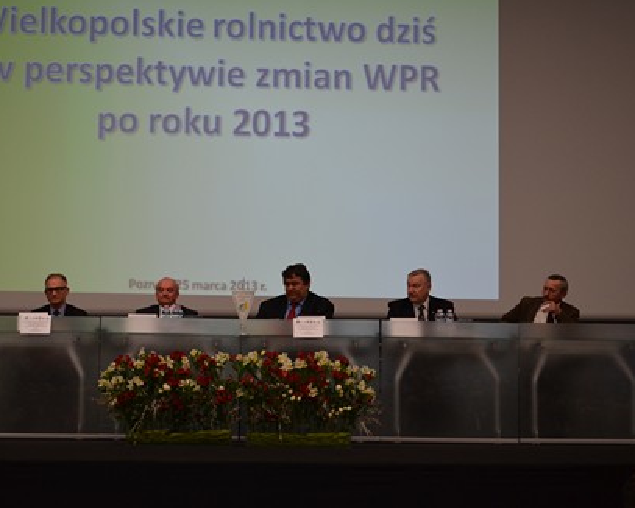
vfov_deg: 22.2
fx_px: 1297
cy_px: 252
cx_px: 282
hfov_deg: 27.5
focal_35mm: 69
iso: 720
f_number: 5.3
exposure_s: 1/60
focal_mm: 40
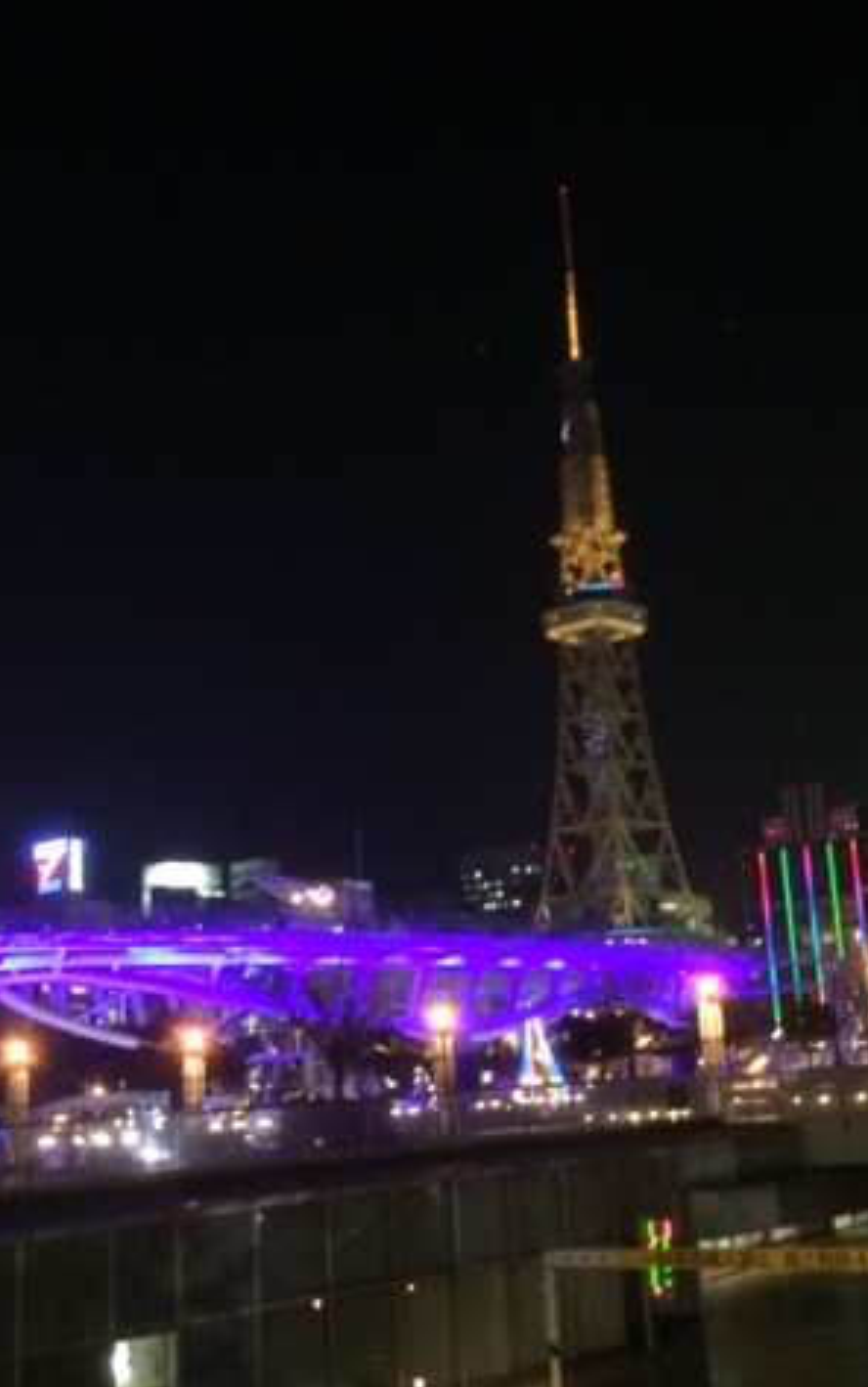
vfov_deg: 46.2
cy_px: 689
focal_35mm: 43
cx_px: 437
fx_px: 1626
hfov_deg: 29.9
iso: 400
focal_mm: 4.12
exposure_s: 1/15
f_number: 2.2
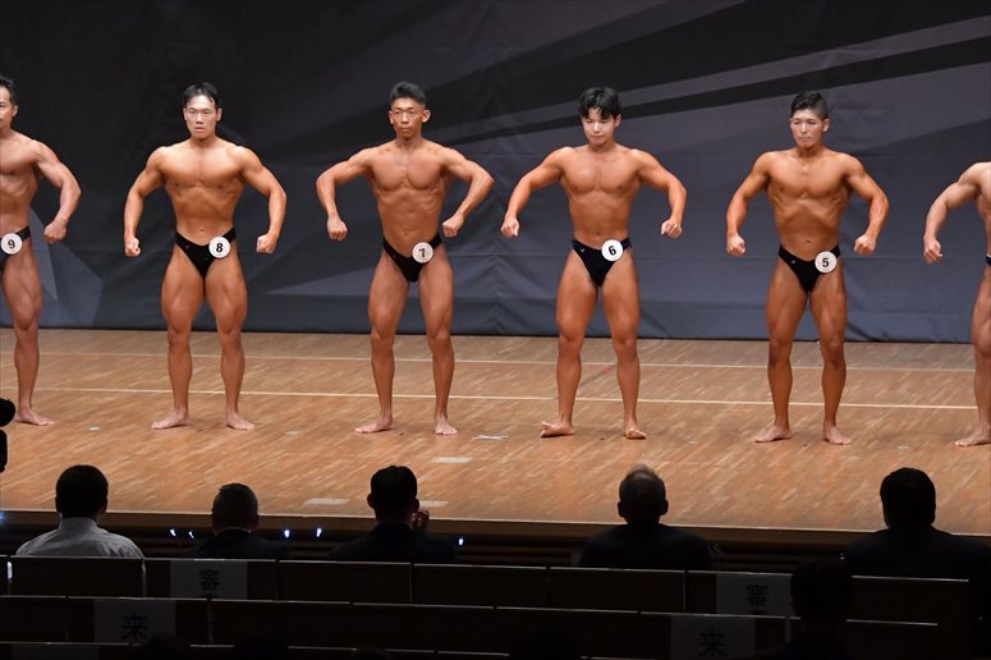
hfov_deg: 12.2
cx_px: 496
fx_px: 4622
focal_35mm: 168
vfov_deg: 8.2
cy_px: 330
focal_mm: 112
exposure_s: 1/400
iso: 6400
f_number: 5.6
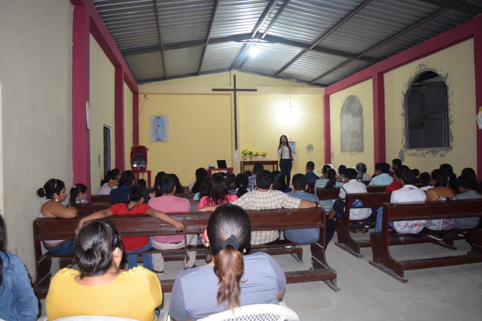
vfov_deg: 47.9
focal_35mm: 27
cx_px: 241
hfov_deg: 67.4
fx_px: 361
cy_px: 160
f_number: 3.5
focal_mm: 18
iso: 2000
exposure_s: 1/60
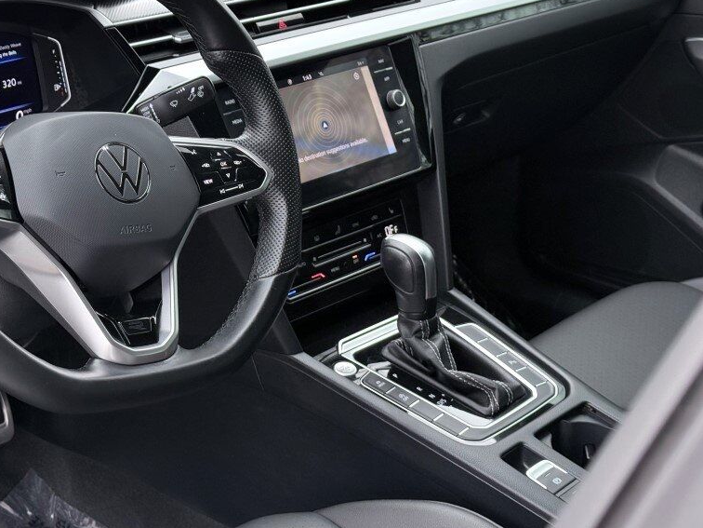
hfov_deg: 29.7
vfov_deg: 22.6
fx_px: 1320
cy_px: 247
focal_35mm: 65
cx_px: 258
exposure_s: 1/242
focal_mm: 6.76
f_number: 1.78
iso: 100
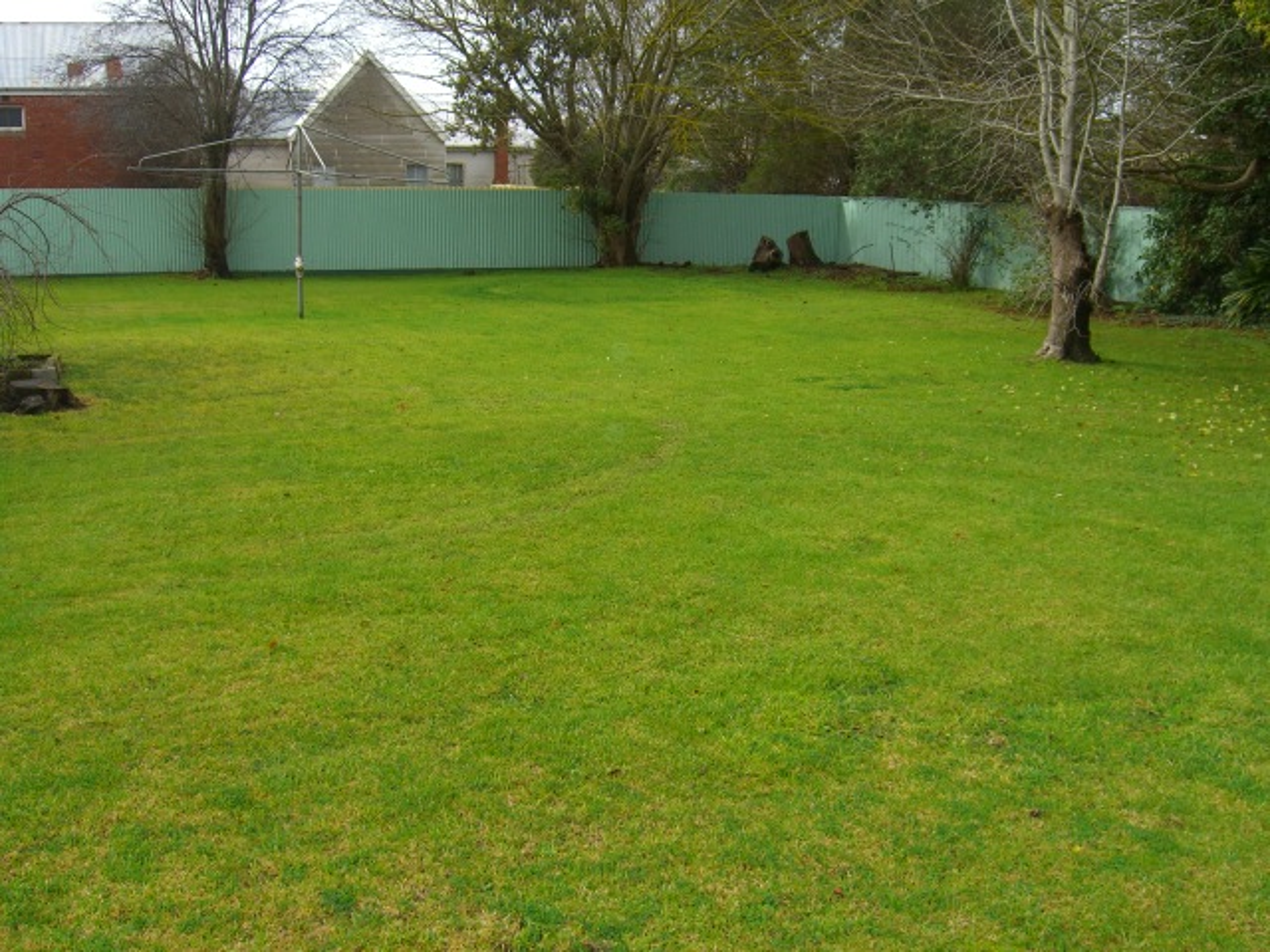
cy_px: 476
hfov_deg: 49.0
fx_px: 1394
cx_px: 635
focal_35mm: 38
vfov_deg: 37.7
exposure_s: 1/160
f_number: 4
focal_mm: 7.9
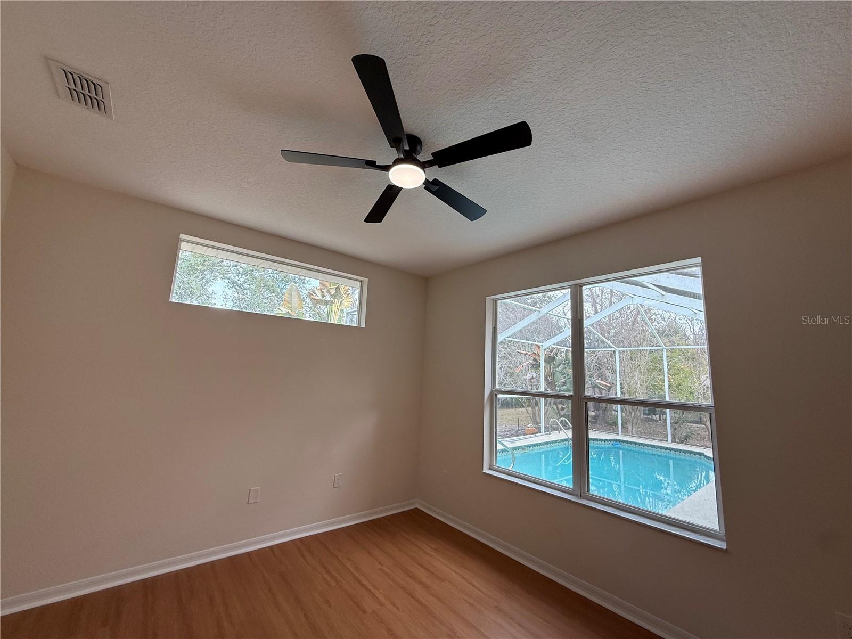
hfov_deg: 102.1
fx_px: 345
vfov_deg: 85.7
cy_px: 320
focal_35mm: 14
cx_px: 426
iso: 64
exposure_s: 1/120
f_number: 2.2
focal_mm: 2.22
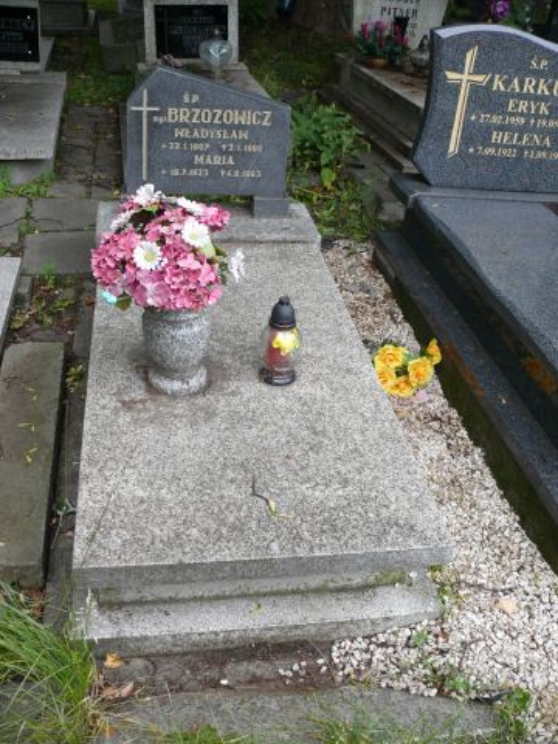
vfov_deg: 52.6
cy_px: 372
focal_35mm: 35
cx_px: 279
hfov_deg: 40.7
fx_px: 752
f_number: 2.8
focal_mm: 7.4
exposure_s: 1/100
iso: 100
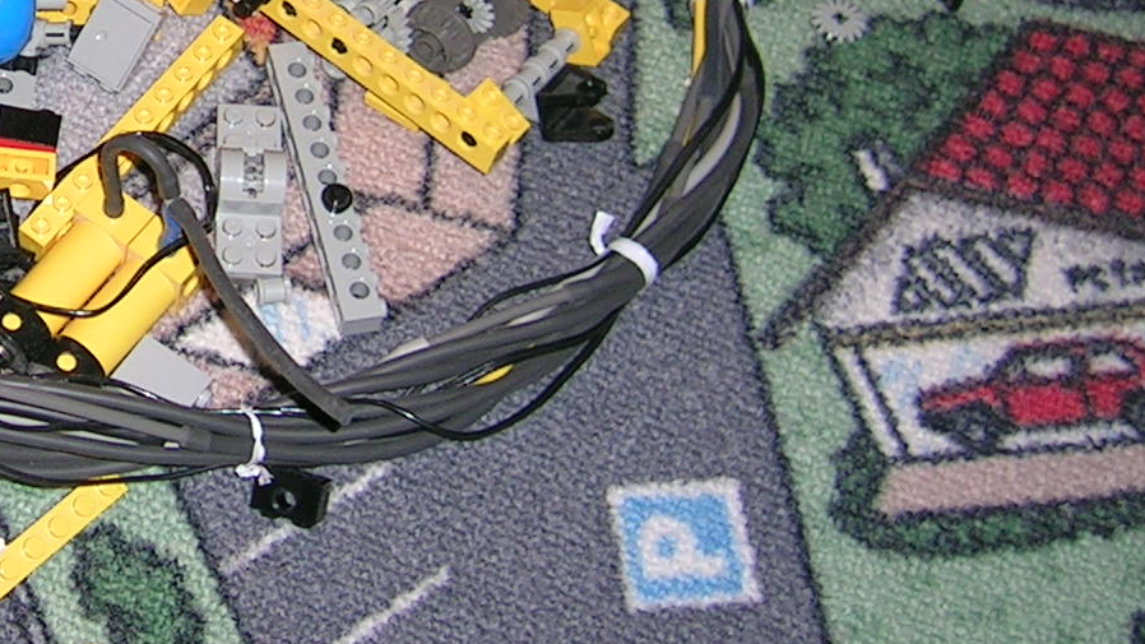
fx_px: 2641
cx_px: -34
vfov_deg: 13.7
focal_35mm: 87
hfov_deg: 23.3
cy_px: -27
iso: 50
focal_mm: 5.4
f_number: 2.8
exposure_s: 1/60.1
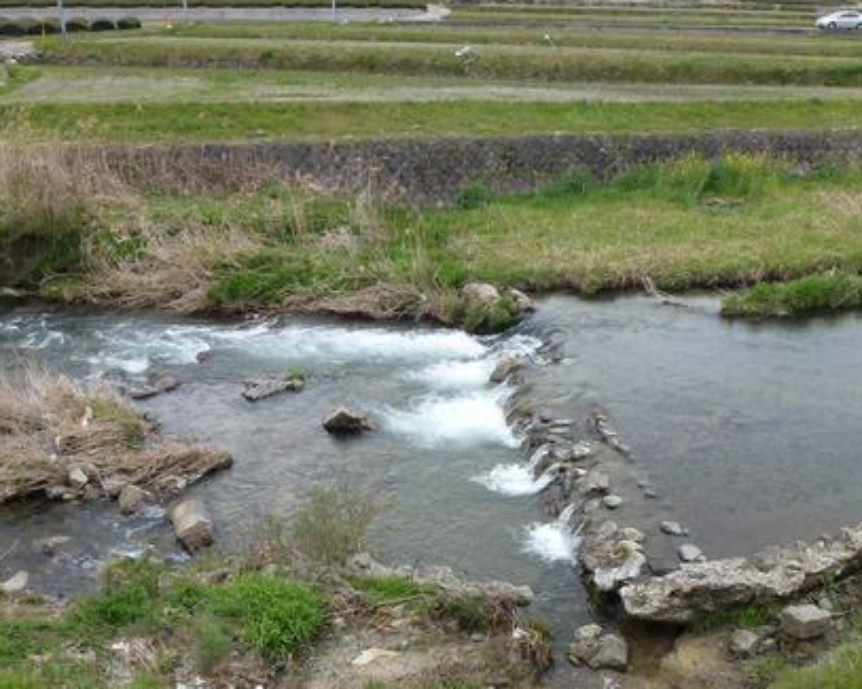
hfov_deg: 52.9
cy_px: 463
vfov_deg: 42.7
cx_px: 449
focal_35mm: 34
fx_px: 867
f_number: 4
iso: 100
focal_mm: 4.3
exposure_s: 1/160
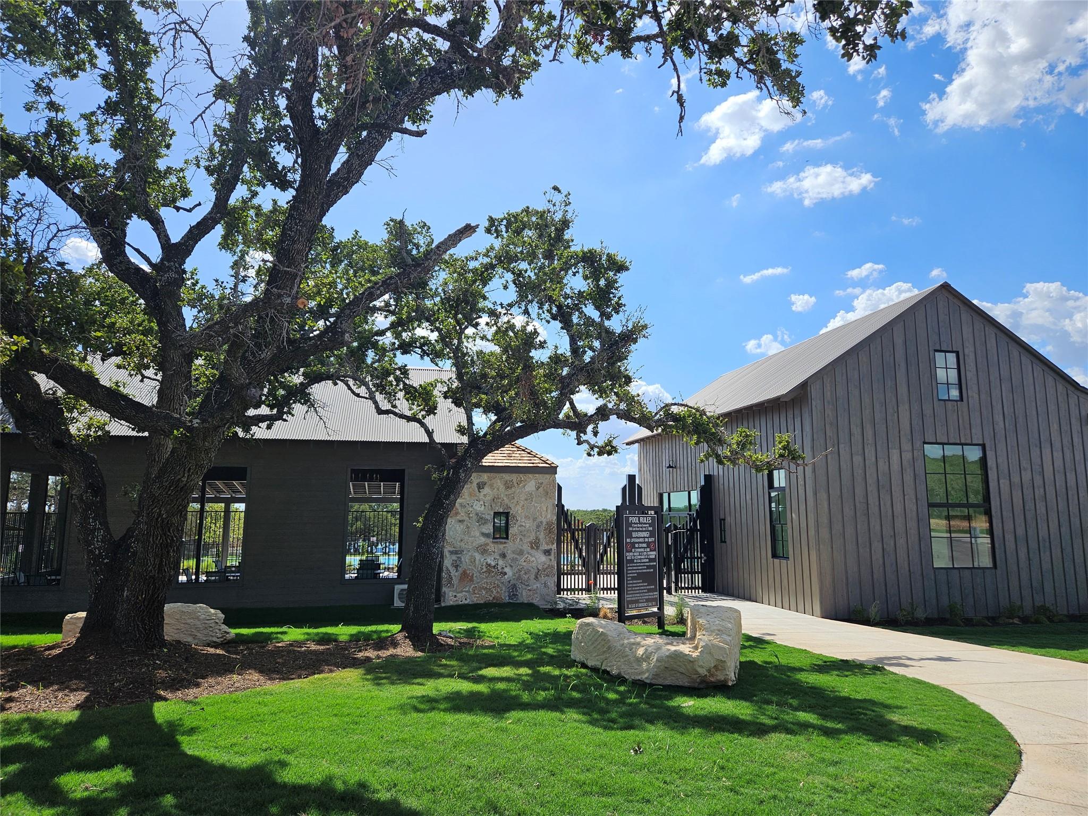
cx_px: 544
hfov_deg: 73.9
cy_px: 408
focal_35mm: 23
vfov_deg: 58.9
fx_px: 723
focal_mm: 5.4
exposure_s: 1/2128
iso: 25
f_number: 1.8
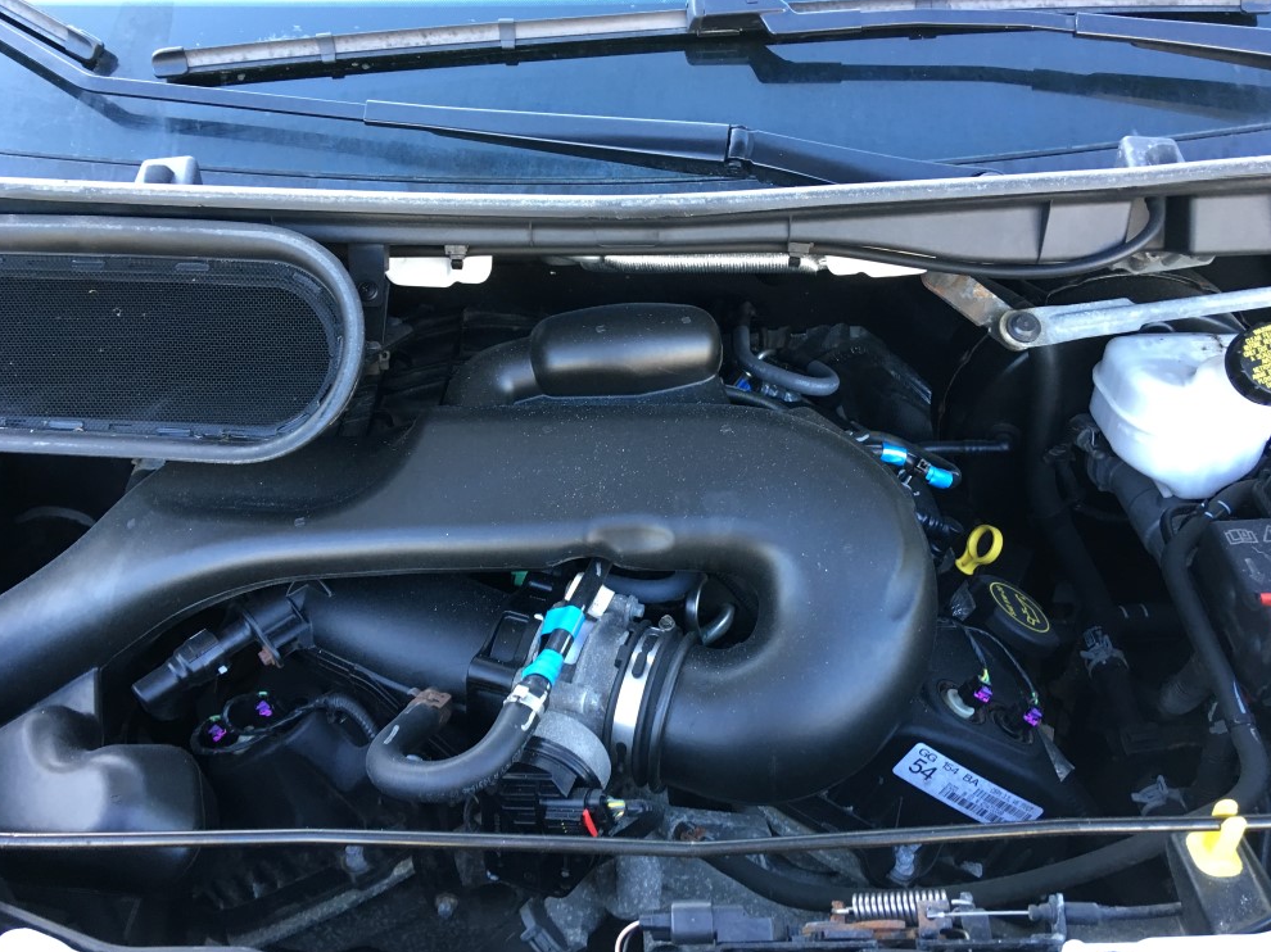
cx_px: 624
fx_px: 1101
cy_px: 467
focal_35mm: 30
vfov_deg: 46.8
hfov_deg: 60.0
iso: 40
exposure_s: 1/30
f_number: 2.2
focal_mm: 4.15
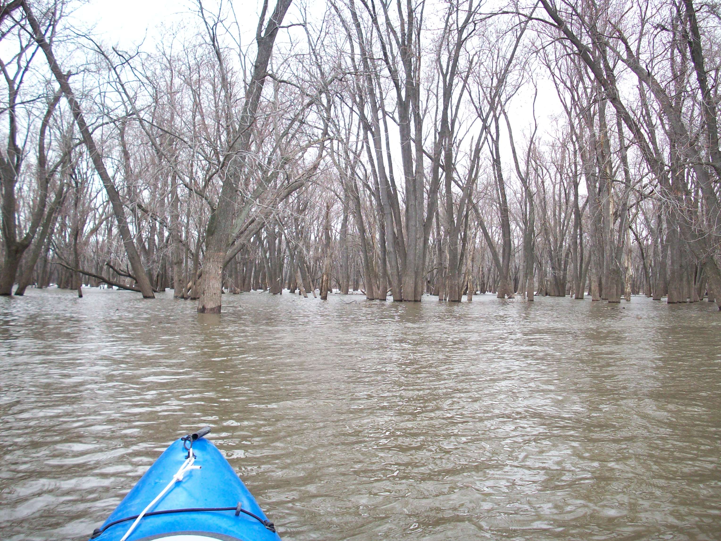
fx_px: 771
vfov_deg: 38.7
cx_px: 360
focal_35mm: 37
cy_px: 270
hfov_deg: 50.1
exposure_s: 1/95.6
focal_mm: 6.2
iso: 80
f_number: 2.8
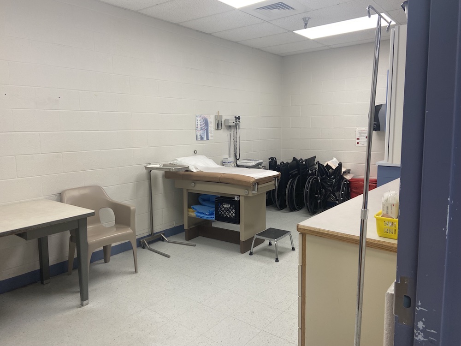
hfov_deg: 67.3
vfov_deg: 53.1
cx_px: 230
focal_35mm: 26
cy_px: 173
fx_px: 346
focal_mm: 4.25
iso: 64
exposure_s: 1/60
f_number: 1.8
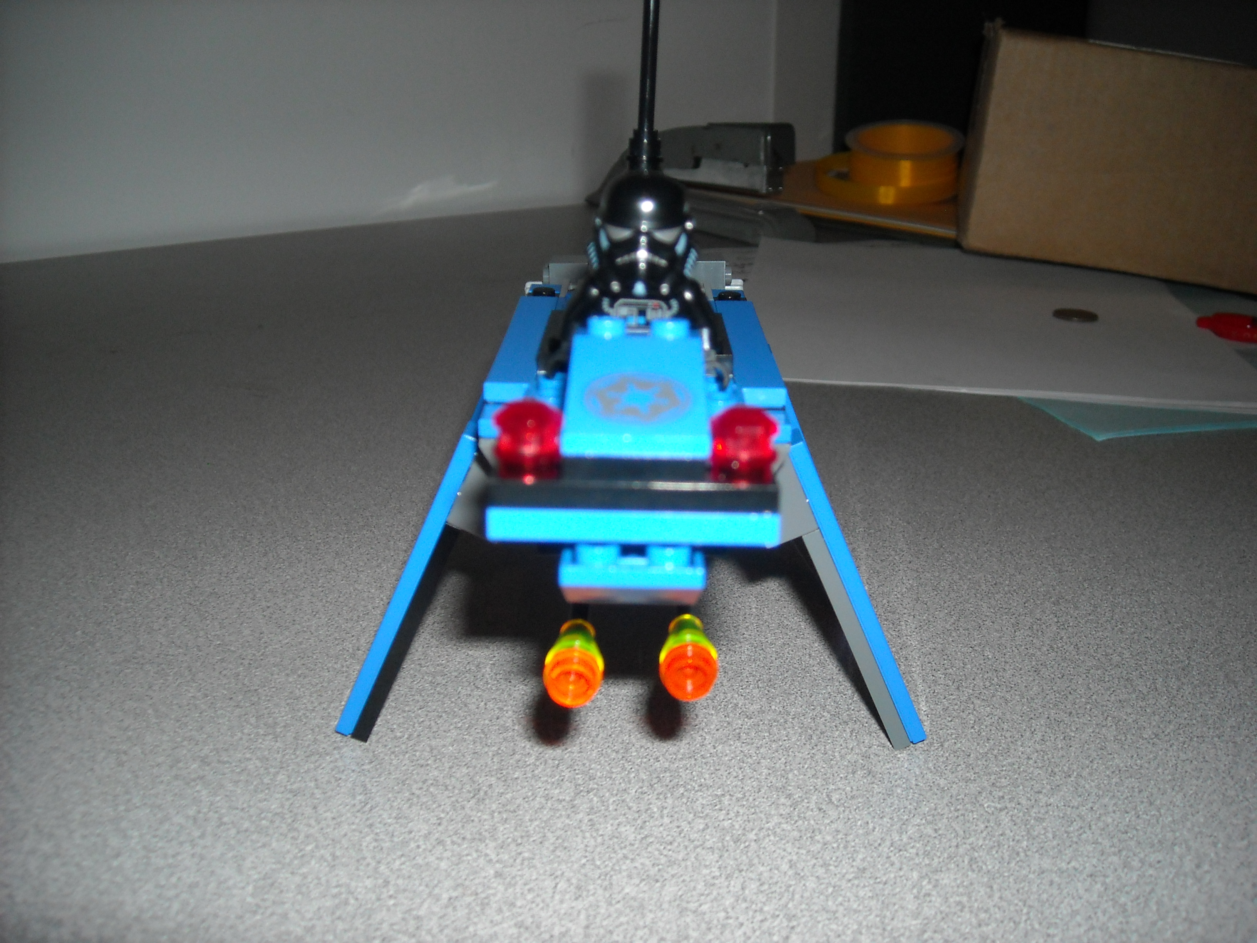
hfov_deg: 52.6
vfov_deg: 40.7
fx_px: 1271
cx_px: 628
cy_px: 472
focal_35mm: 35
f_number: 5.6
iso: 200
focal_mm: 5.7
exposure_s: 1/60
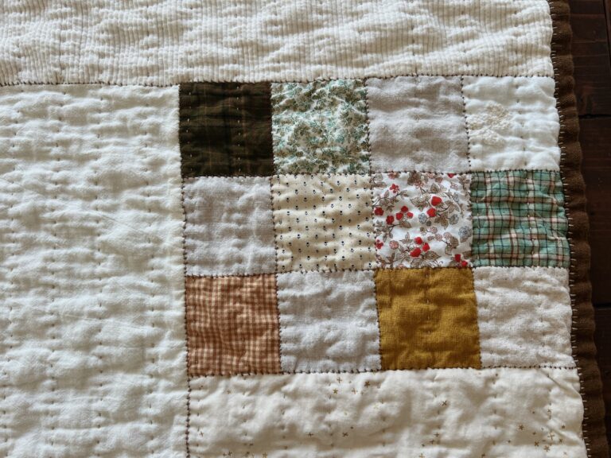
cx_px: 306
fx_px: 459
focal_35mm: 26
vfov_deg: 53.1
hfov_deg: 67.3
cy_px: 229
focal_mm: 5.7
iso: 64
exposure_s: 1/120
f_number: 1.5
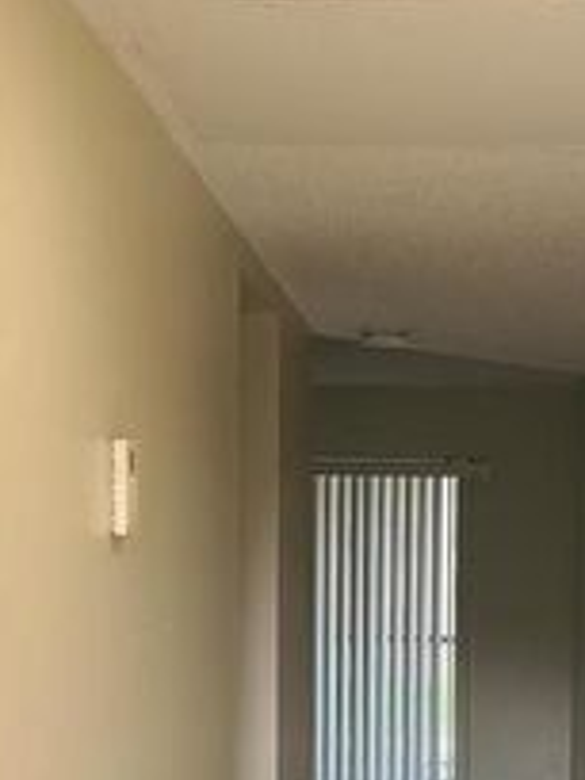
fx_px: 1915
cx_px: 486
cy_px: 715
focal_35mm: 85
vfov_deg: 22.4
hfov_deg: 17.2
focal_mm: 5.4
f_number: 1.8
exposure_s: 1/120
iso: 64
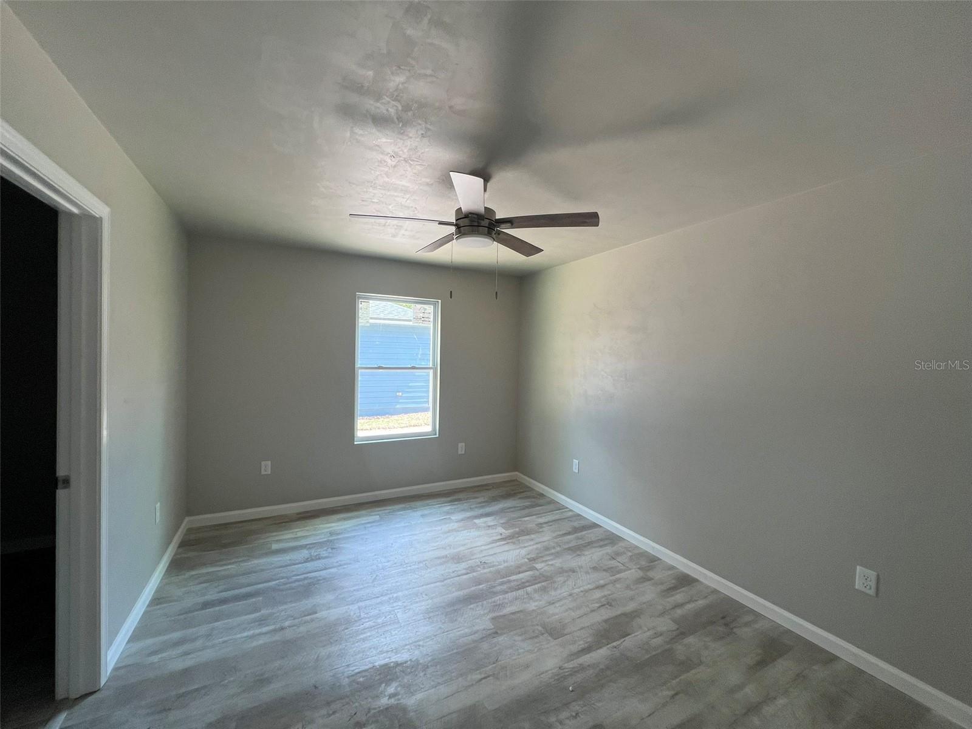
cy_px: 364
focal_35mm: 13
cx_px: 486
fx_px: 365
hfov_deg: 106.2
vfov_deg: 89.9
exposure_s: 1/120
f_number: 1.8
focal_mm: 1.57
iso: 100
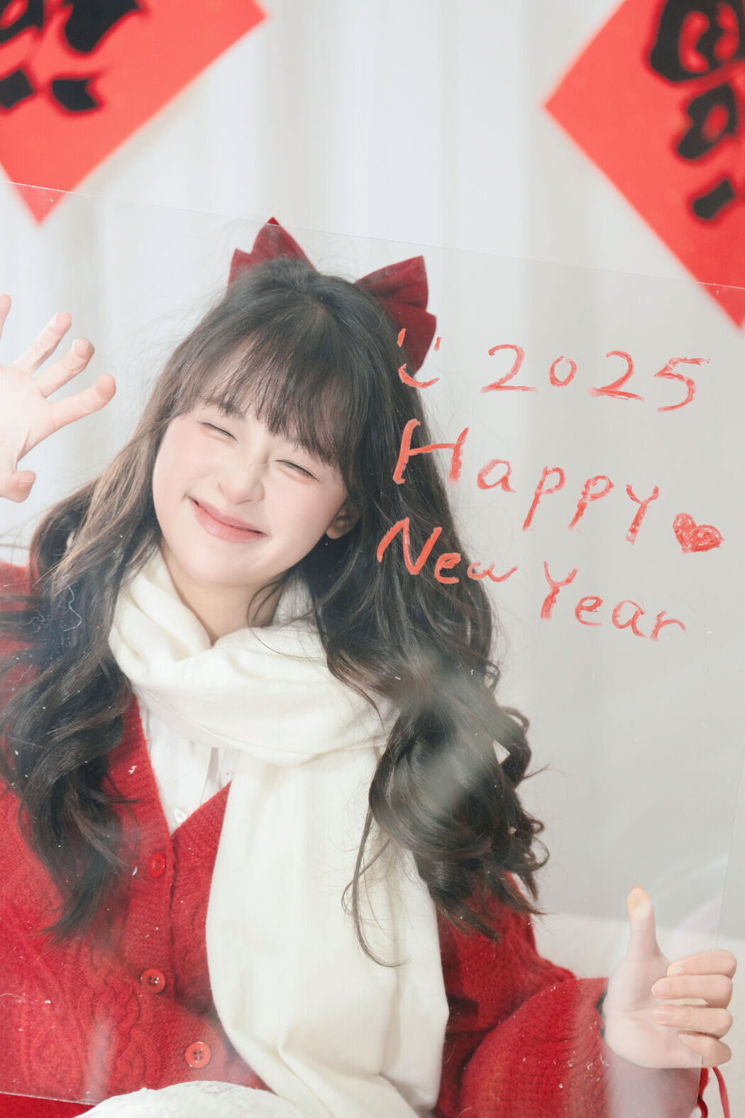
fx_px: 5059
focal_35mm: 163
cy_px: 559
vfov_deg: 12.6
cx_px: 372
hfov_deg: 8.4
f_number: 2.8
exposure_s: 1/160
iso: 1600
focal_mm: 163
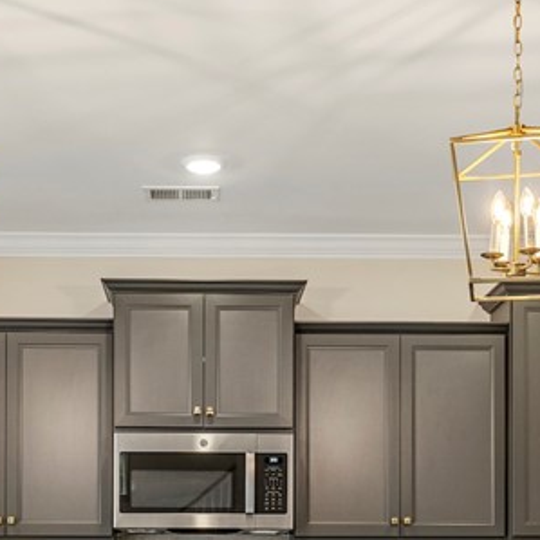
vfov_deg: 21.9
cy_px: 617
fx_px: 1306
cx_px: 233
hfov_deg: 23.3
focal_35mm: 74
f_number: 6.3
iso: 400
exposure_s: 1/3
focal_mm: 24
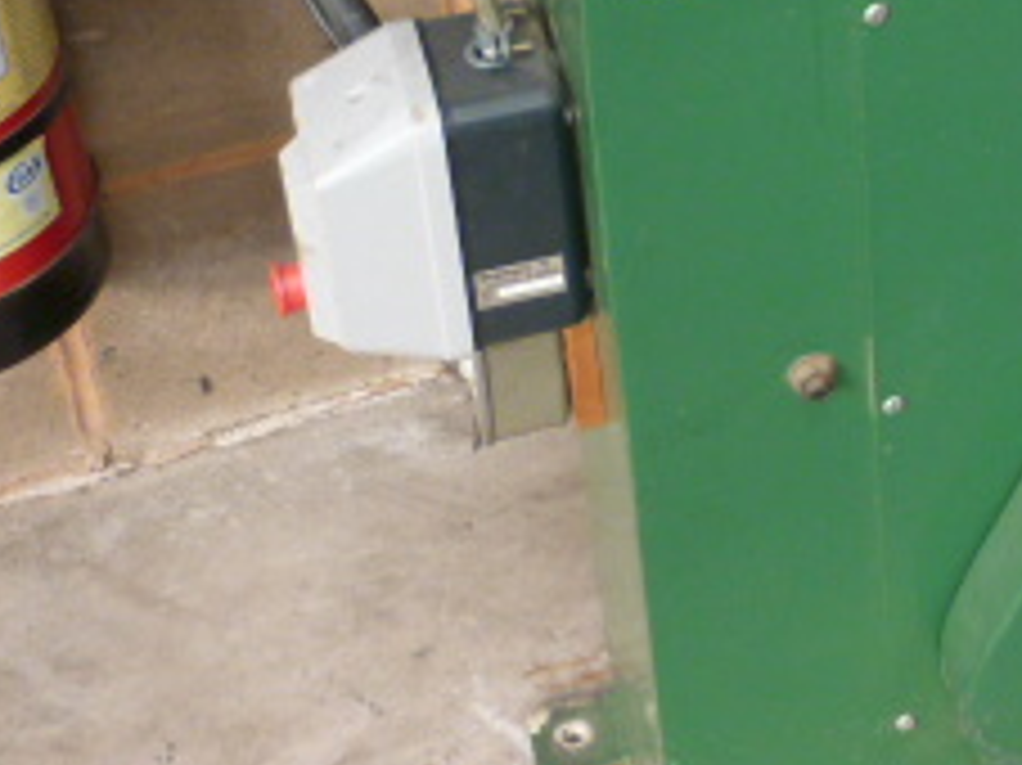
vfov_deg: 15.2
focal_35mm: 93
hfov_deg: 19.7
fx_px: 2744
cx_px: 1270
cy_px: -207
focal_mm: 5.5
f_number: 2.8
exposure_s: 1/30
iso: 200
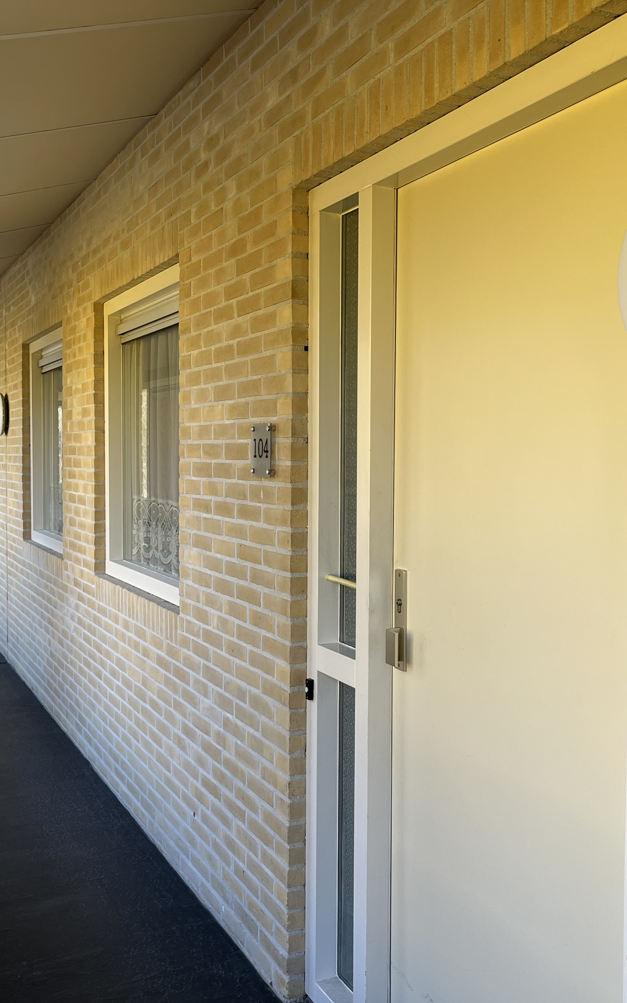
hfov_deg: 34.4
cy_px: 504
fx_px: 1012
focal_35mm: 37
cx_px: 365
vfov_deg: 52.7
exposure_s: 1/245
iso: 40
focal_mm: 5.1
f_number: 1.6
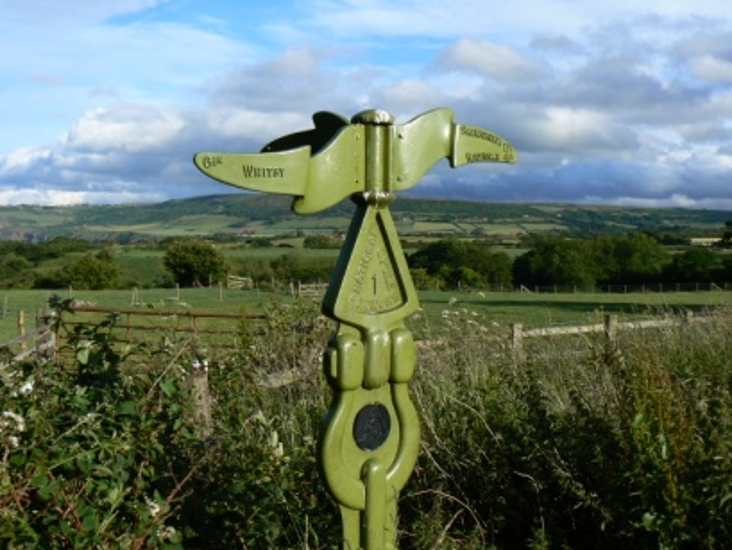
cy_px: 283
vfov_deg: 37.7
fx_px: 804
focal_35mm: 38
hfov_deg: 49.0
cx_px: 374
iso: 80
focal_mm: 6
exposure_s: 1/400
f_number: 6.3
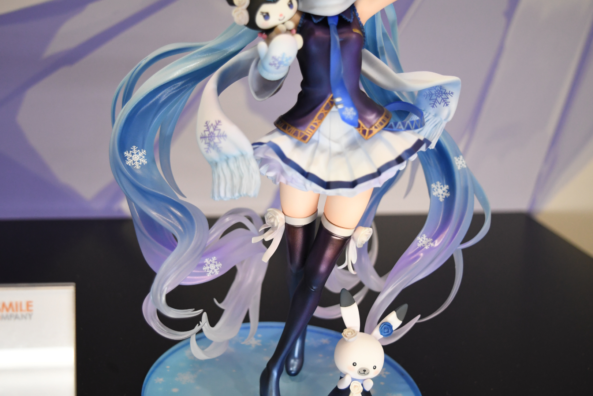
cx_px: 296
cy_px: 198
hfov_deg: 43.6
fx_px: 741
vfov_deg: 29.9
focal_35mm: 45
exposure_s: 1/640
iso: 1600
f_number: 4.2
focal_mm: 30
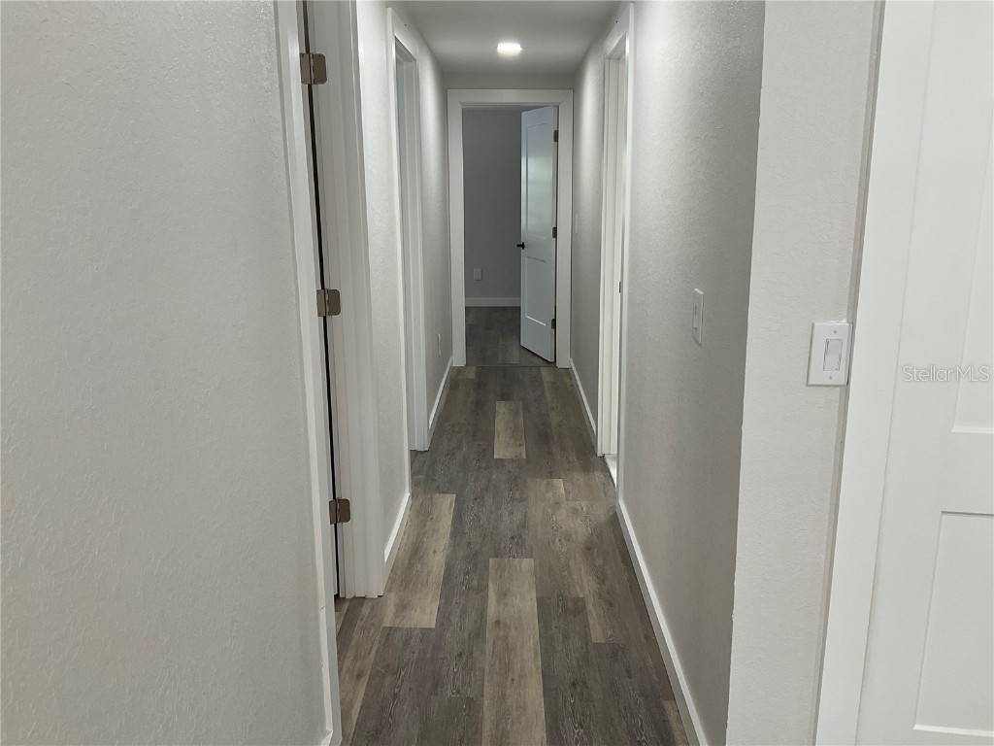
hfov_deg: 61.7
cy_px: 373
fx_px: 833
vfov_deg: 48.2
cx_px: 497
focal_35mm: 29
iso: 40
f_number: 1.8
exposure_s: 1/60
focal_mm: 3
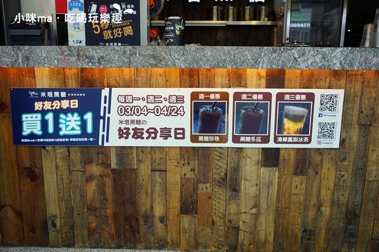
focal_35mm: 28
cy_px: 126
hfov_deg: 65.5
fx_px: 295
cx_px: 190
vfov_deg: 46.4
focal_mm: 28
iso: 100
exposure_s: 1/60
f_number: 4.5
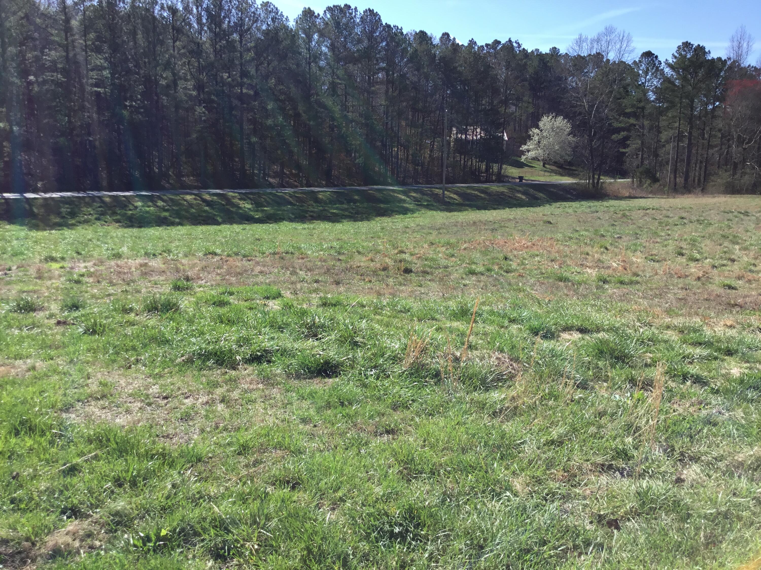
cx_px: 380
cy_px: 285
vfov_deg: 45.4
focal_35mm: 31
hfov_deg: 58.4
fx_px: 682
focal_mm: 3.3
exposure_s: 1/741
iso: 25
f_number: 2.4
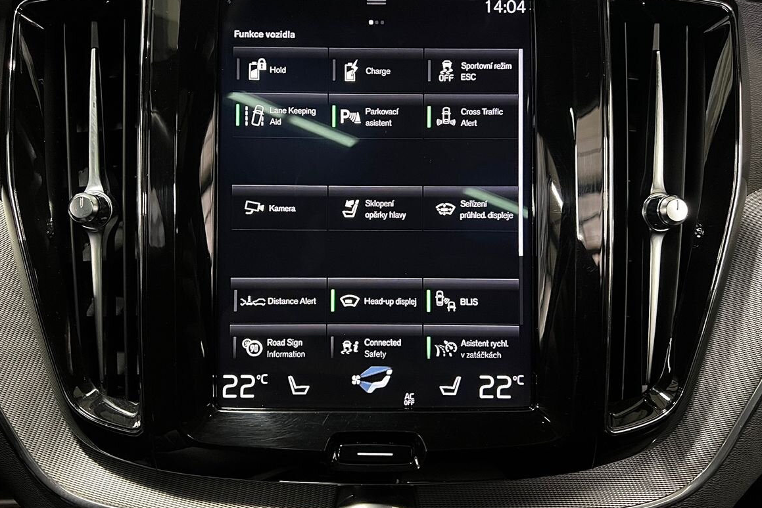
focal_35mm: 28
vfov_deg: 46.4
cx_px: 377
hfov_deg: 65.5
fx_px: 593
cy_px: 239
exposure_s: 1/30
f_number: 1.5
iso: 640
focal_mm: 5.7
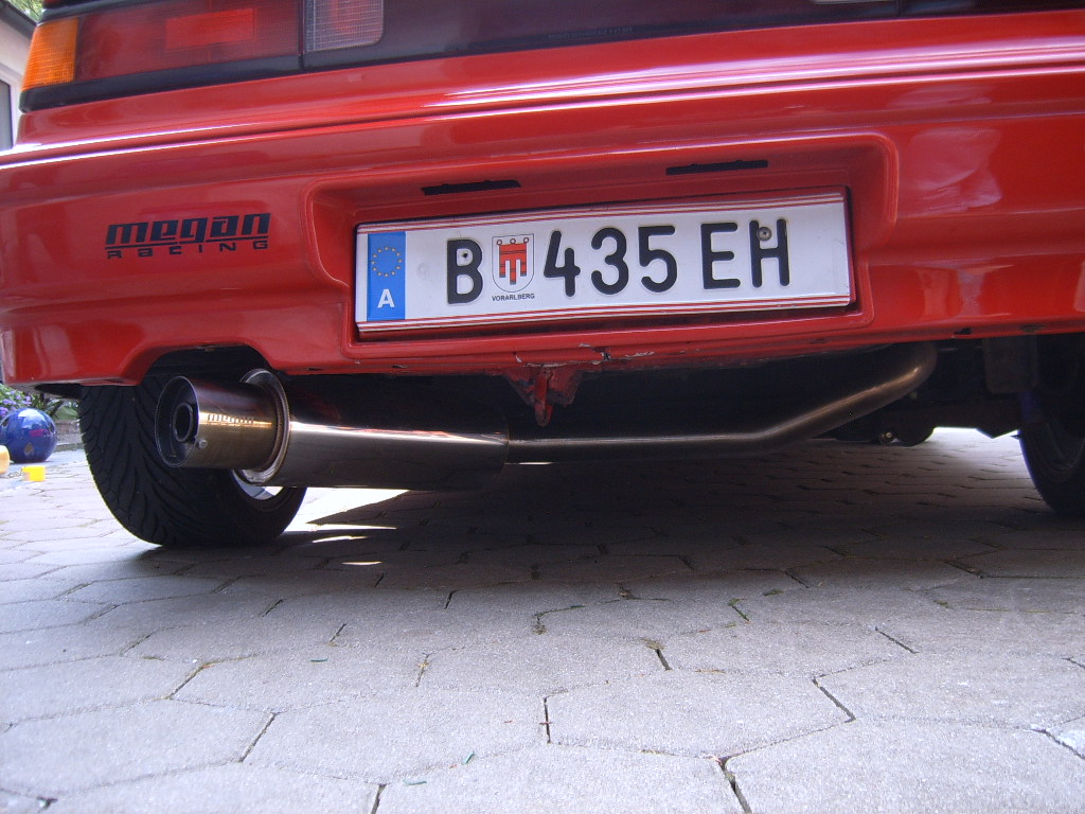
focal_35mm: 35
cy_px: 407
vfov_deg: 40.7
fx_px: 1097
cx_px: 542
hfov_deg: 52.6
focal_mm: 5.8
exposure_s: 1/125
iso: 50
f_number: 2.8
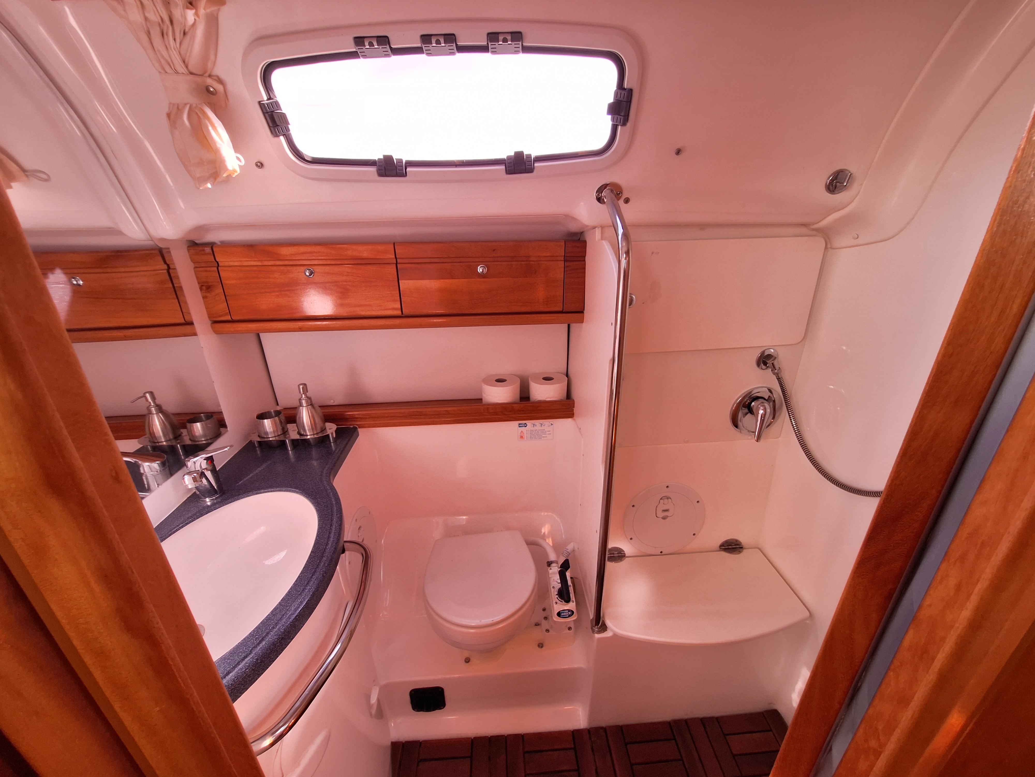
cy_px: 388
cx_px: 518
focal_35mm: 13
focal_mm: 1.74
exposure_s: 1/60
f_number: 2.2
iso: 40
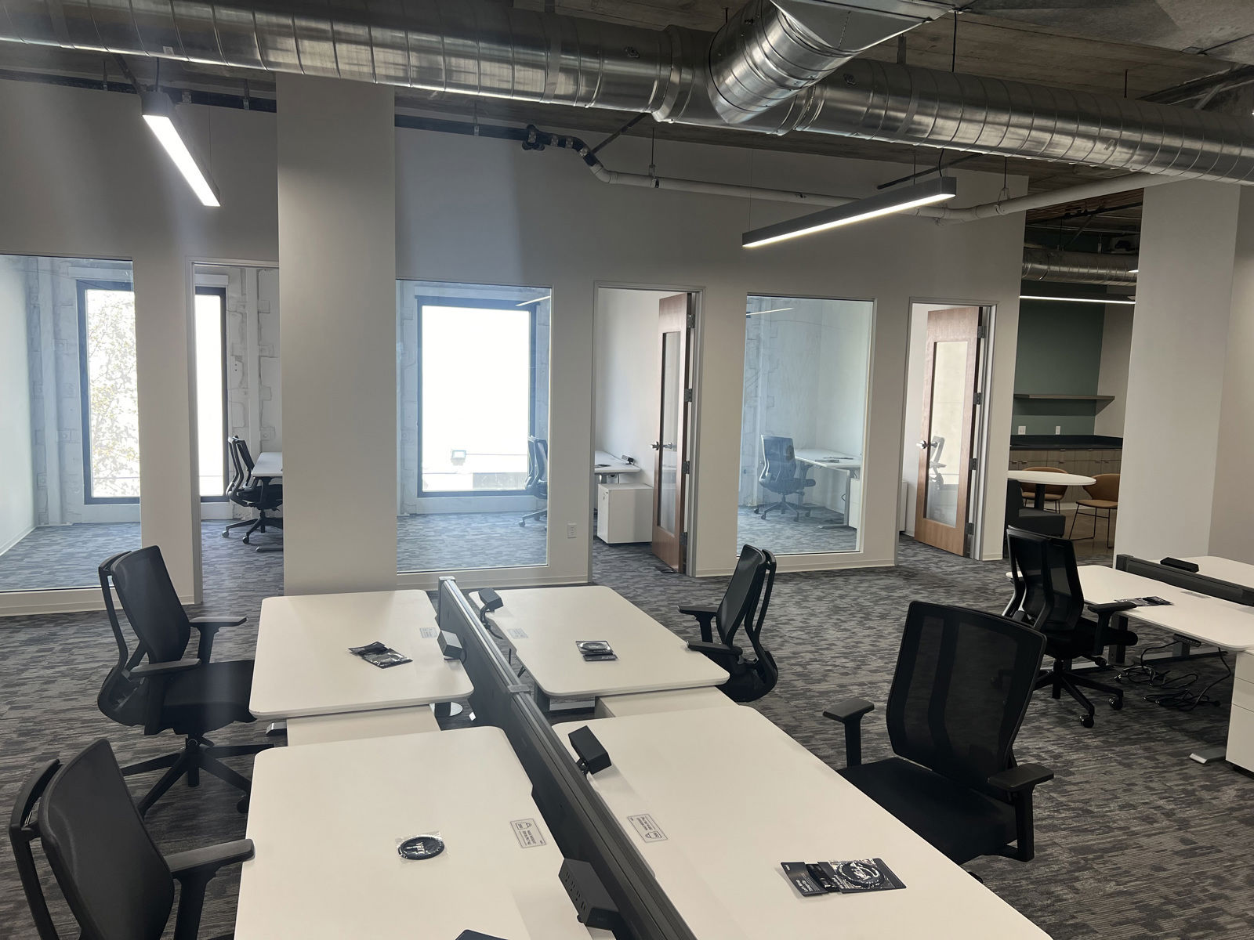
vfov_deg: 53.1
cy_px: 470
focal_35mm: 26
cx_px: 627
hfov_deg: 67.3
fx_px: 942
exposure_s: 1/120
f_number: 1.5
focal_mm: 5.7
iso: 50
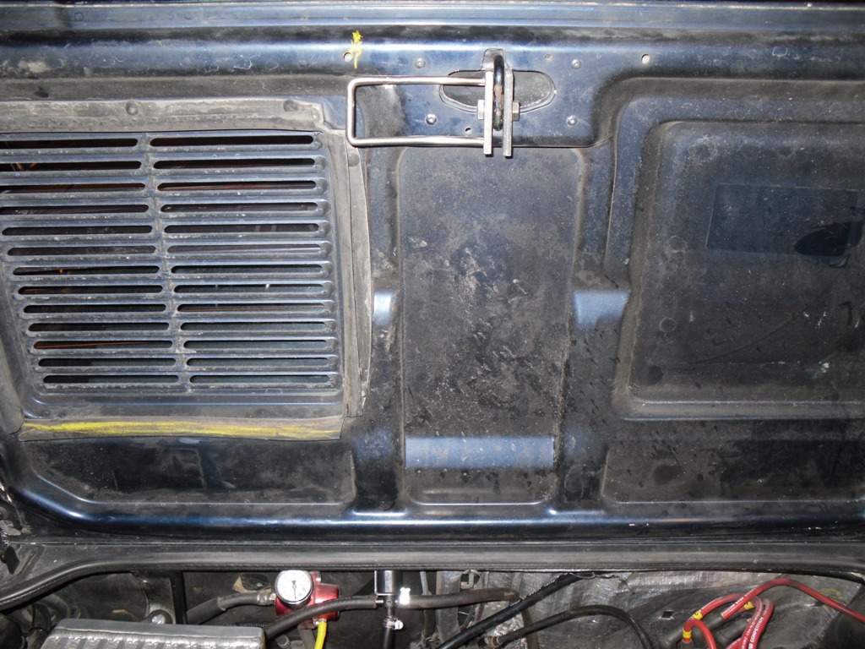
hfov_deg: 52.6
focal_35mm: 35
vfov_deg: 40.7
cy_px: 324
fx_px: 875
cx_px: 432
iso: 160
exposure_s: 1/45
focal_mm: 6.3
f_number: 3
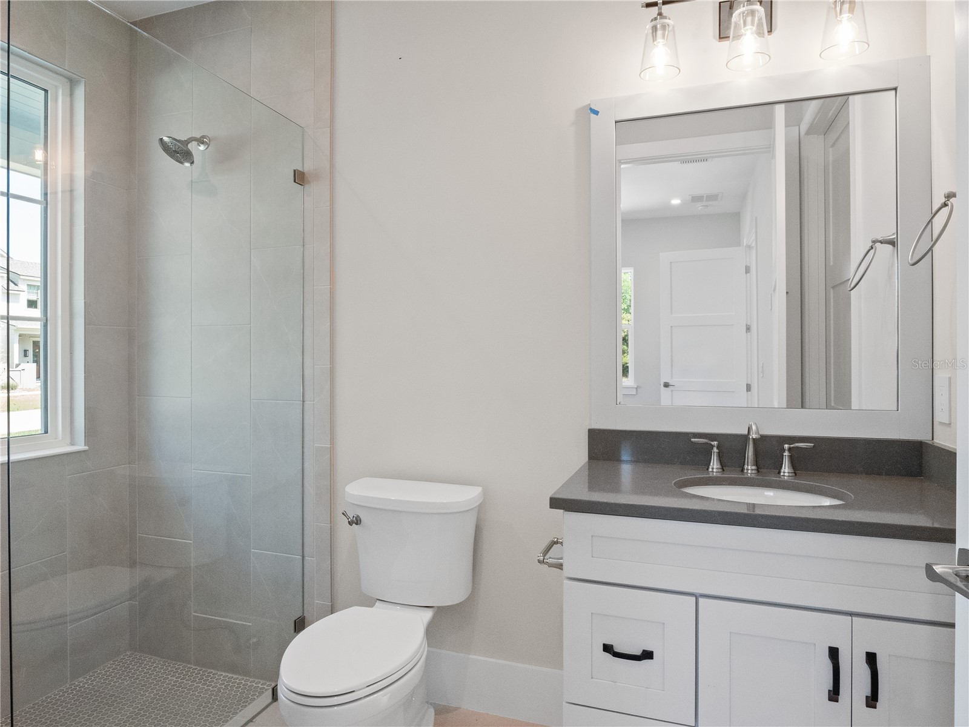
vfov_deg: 66.0
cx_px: 484
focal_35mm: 20
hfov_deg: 81.7
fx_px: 560
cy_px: 364
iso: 3200
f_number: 13
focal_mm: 10
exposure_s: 1/40
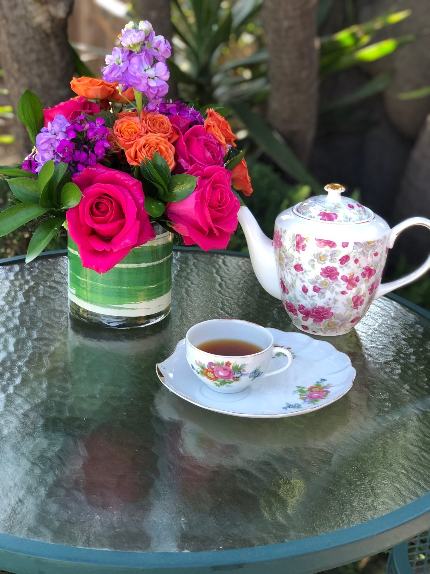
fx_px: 944
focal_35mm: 57
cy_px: 287
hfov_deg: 25.7
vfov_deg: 33.8
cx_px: 215
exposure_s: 1/60
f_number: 2.8
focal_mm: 6.6
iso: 25
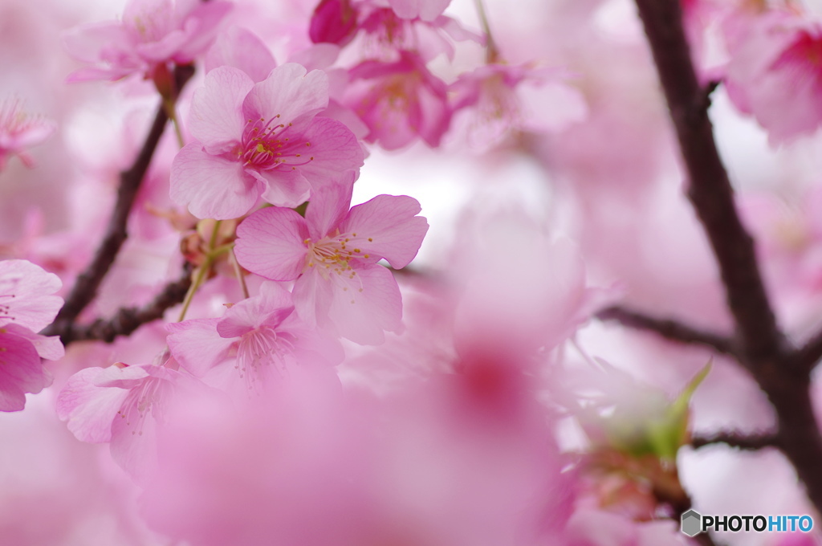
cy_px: 273
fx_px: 3421
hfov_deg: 13.7
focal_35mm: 150
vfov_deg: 9.1
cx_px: 411
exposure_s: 1/320
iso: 125
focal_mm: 100
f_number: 4.5
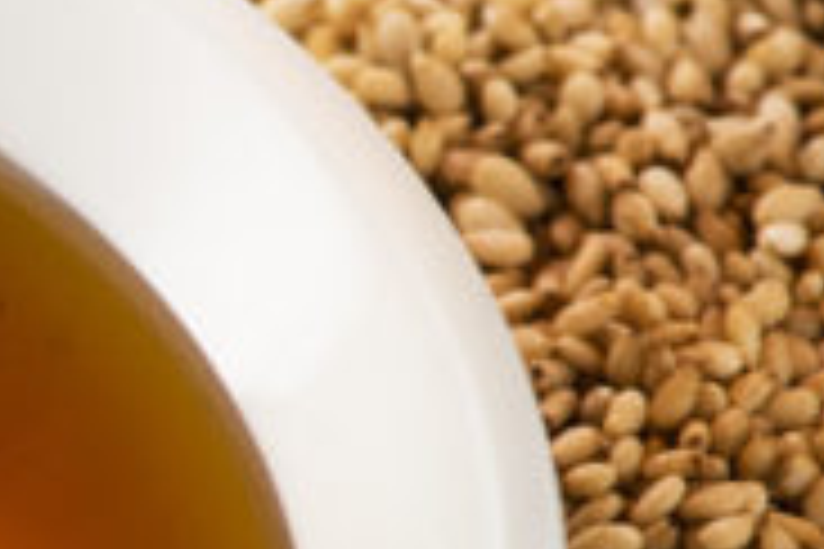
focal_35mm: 589
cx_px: -1270
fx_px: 13481
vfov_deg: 2.3
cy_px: 470
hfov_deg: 3.4
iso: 100
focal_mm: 105
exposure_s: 1/125
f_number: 8
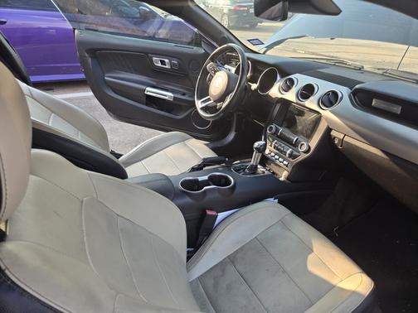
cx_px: 209
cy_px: 156
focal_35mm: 23
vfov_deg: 58.9
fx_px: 278
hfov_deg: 73.9
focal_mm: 5.4
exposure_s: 1/180
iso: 40
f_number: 1.8
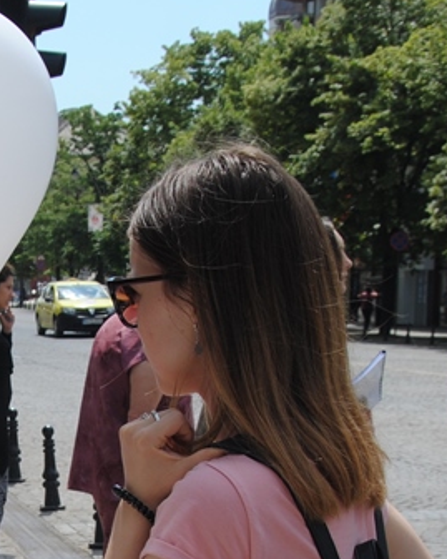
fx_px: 1776
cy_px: 495
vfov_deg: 17.6
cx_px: -10
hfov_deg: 14.1
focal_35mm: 107
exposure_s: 1/250
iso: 100
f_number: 8
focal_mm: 25
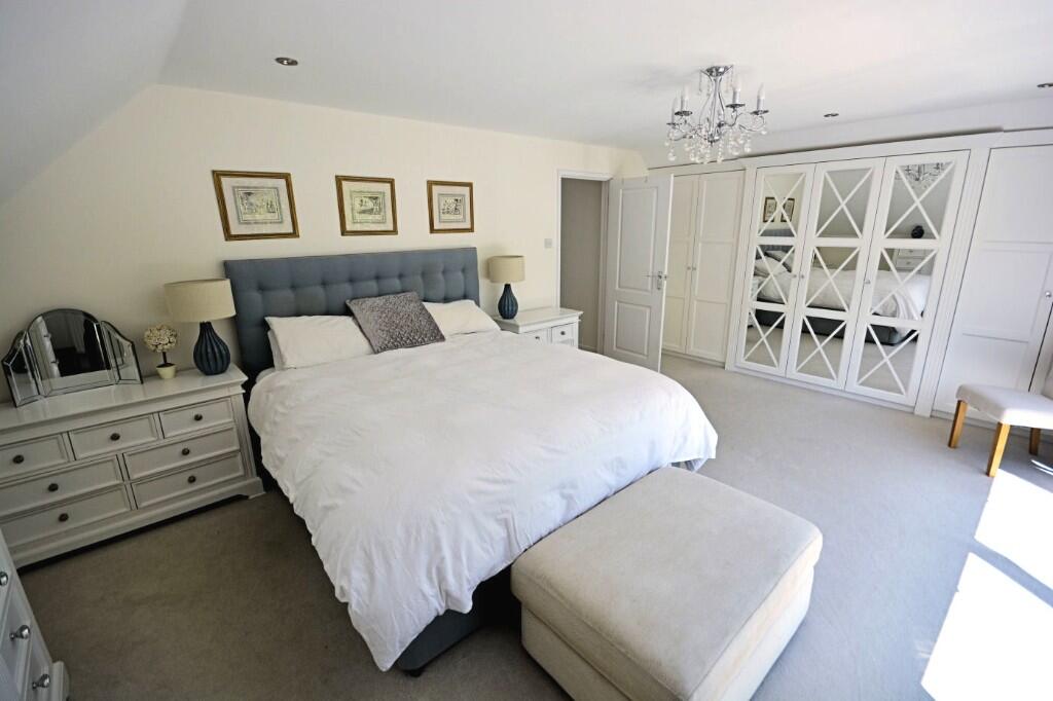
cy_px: 350
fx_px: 439
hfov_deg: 100.4
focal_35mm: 15
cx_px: 526
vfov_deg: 77.3
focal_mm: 10
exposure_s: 1/200
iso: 400
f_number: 8
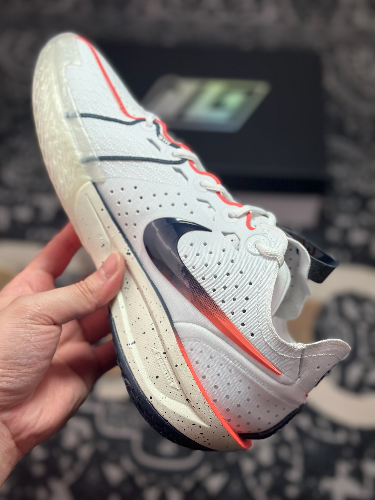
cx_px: 188
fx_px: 693
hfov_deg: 30.3
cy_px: 250
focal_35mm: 48
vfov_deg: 39.7
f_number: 1.78
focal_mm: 6.86
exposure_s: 1/1639
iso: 80
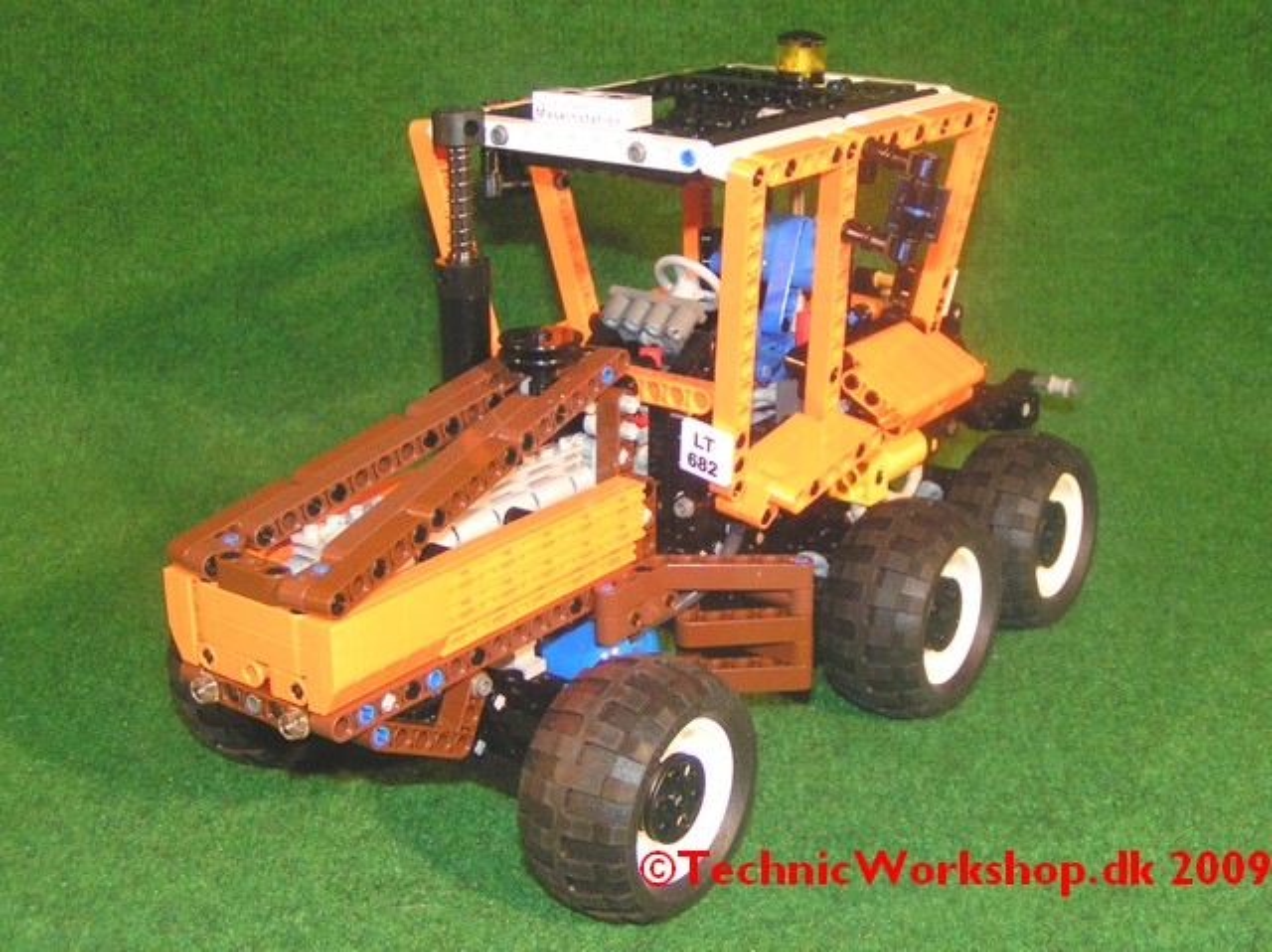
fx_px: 1395
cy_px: 476
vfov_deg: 37.7
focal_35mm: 38
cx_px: 636
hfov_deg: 49.0
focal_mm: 5.8
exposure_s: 1/40
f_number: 2.8
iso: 200
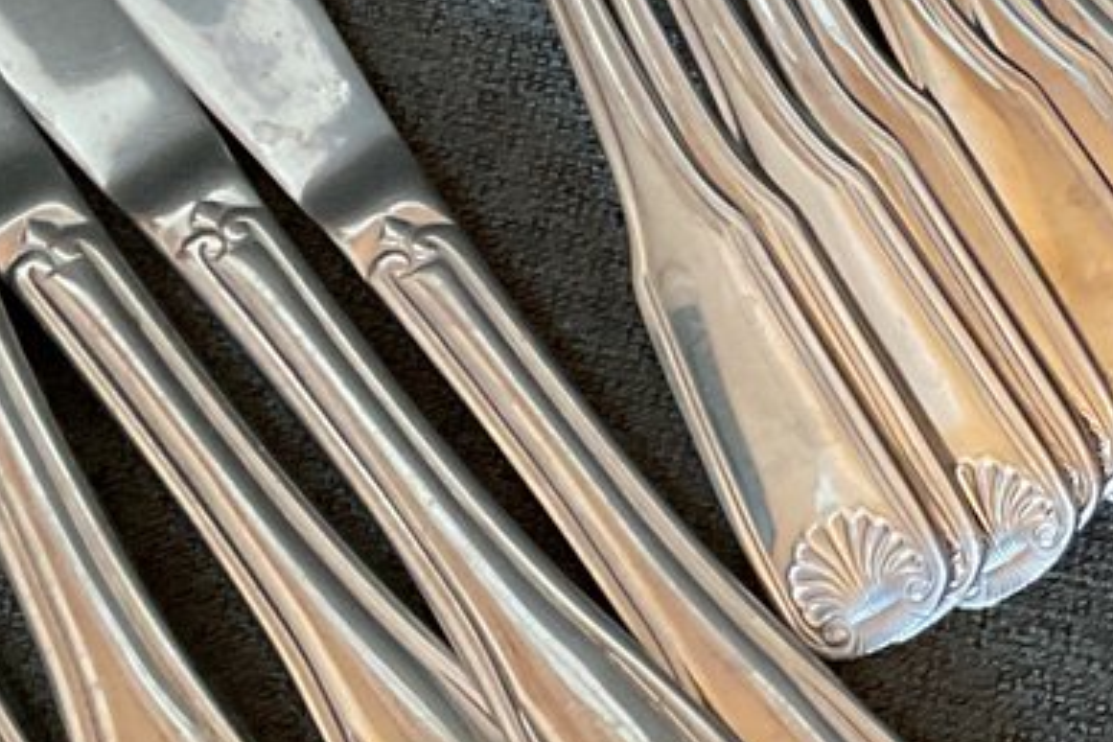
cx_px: 1422
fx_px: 3648
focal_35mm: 118
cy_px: 298
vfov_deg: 11.6
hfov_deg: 16.5
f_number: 1.8
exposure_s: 1/50
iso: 200
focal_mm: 3
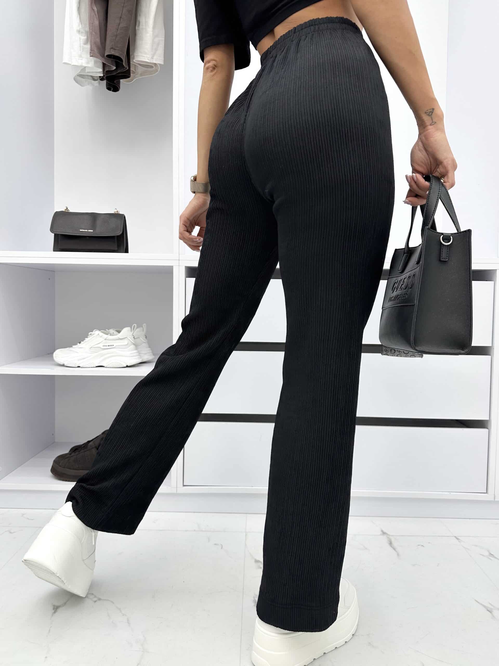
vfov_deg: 71.6
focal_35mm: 24
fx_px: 461
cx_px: 250
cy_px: 333
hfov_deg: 56.8
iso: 80
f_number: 1.8
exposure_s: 1/400
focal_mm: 6.86
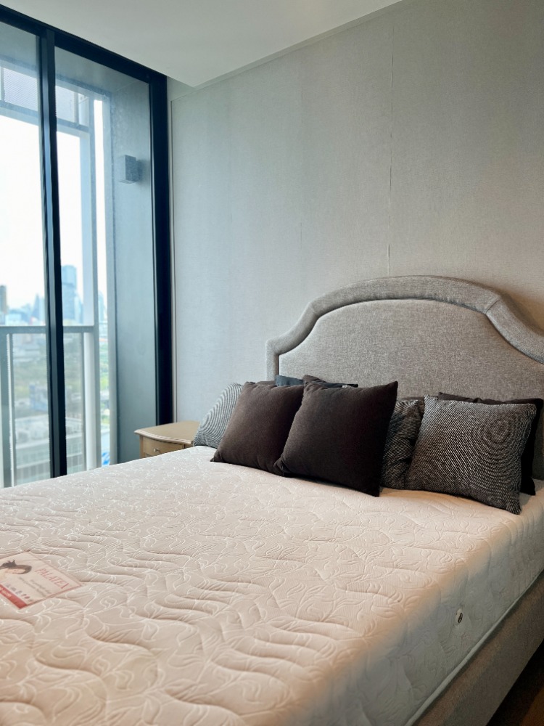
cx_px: 272
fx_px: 545
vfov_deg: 67.3
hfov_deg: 53.1
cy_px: 363
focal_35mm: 26
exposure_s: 1/121
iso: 80
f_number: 1.5
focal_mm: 5.7
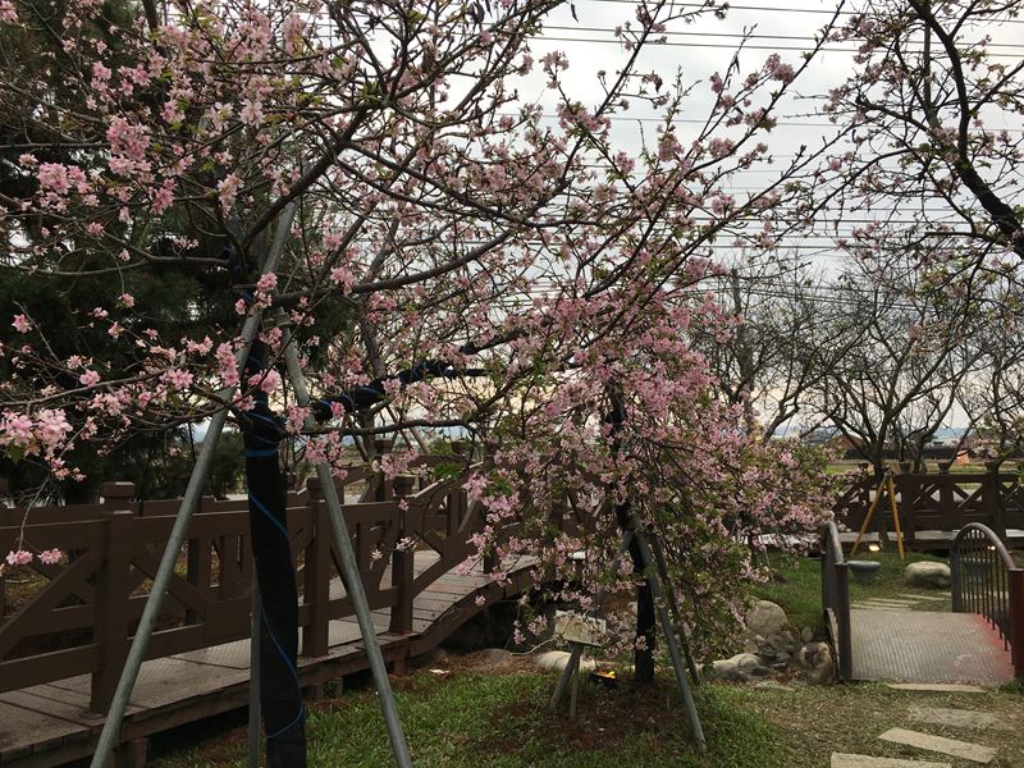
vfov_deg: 48.2
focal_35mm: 29
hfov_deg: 61.7
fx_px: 858
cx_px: 512
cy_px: 384
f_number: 2.2
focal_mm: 4.15
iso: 25
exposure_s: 1/596
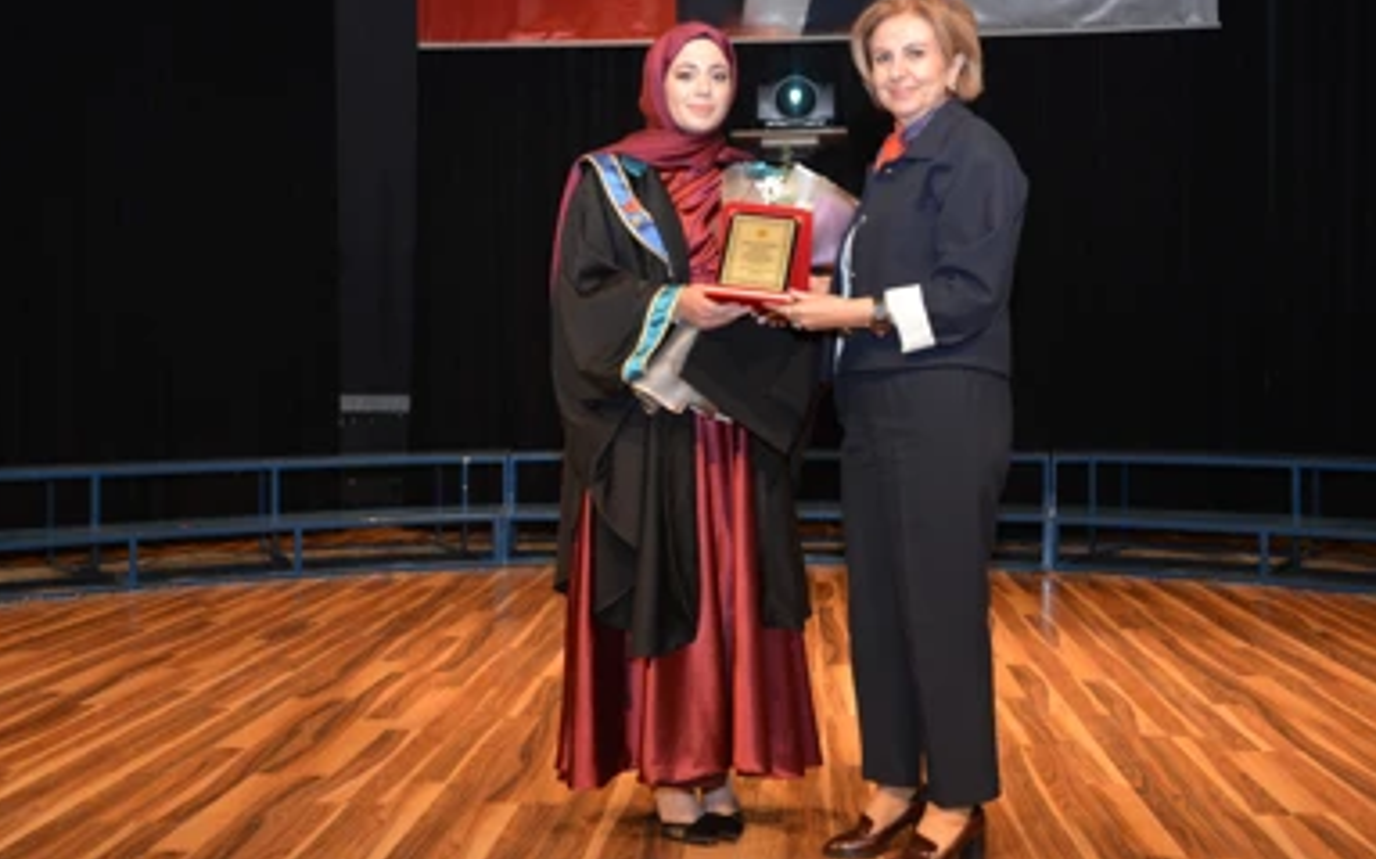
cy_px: 379
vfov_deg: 31.2
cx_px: 704
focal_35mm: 41
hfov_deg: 48.2
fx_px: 1537
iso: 500
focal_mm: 35
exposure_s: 1/60
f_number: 4
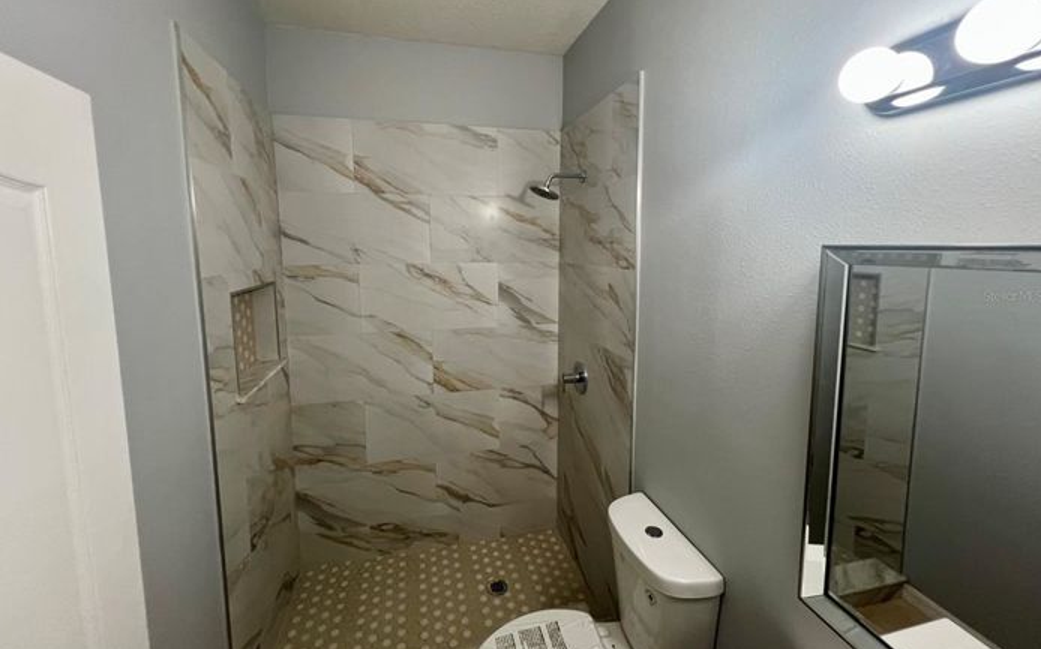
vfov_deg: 78.4
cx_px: 517
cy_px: 295
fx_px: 397
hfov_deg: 105.3
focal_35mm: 14
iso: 125
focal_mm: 1.57
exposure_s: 1/60
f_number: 1.8
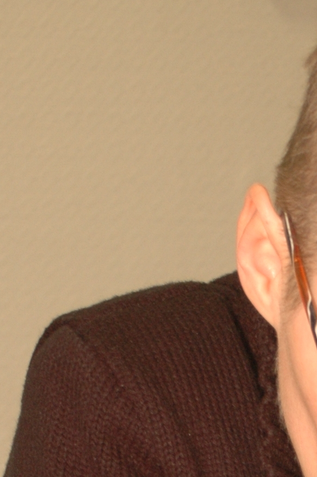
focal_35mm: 206
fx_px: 2724
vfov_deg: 9.6
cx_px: 355
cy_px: 763
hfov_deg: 6.6
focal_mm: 40
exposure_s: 1/60
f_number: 5.3
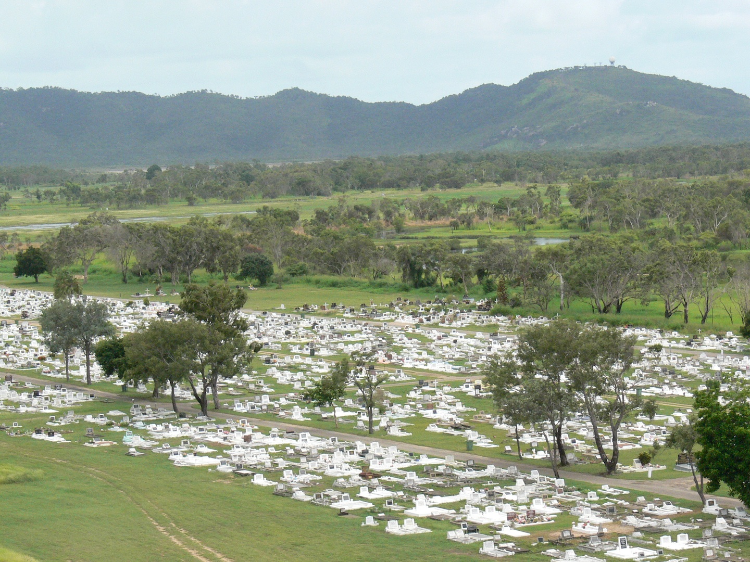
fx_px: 2557
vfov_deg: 12.6
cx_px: 375
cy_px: 281
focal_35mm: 118
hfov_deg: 16.7
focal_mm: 19.7
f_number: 8
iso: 200
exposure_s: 1/400
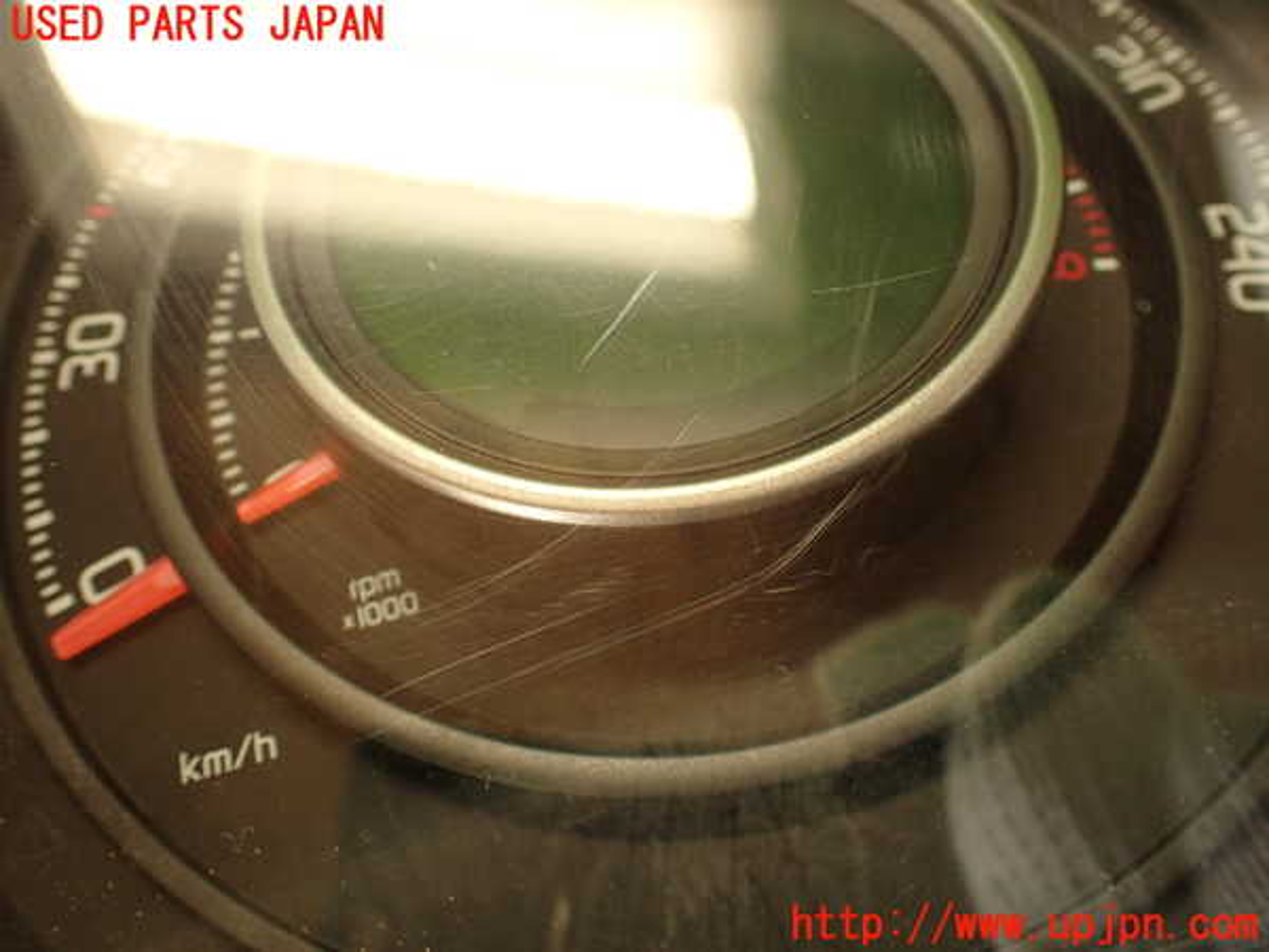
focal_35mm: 30
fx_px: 1100
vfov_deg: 46.8
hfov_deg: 60.0
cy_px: 476
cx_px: 634
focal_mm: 5.4
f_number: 2.3
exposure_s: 1/40
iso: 200
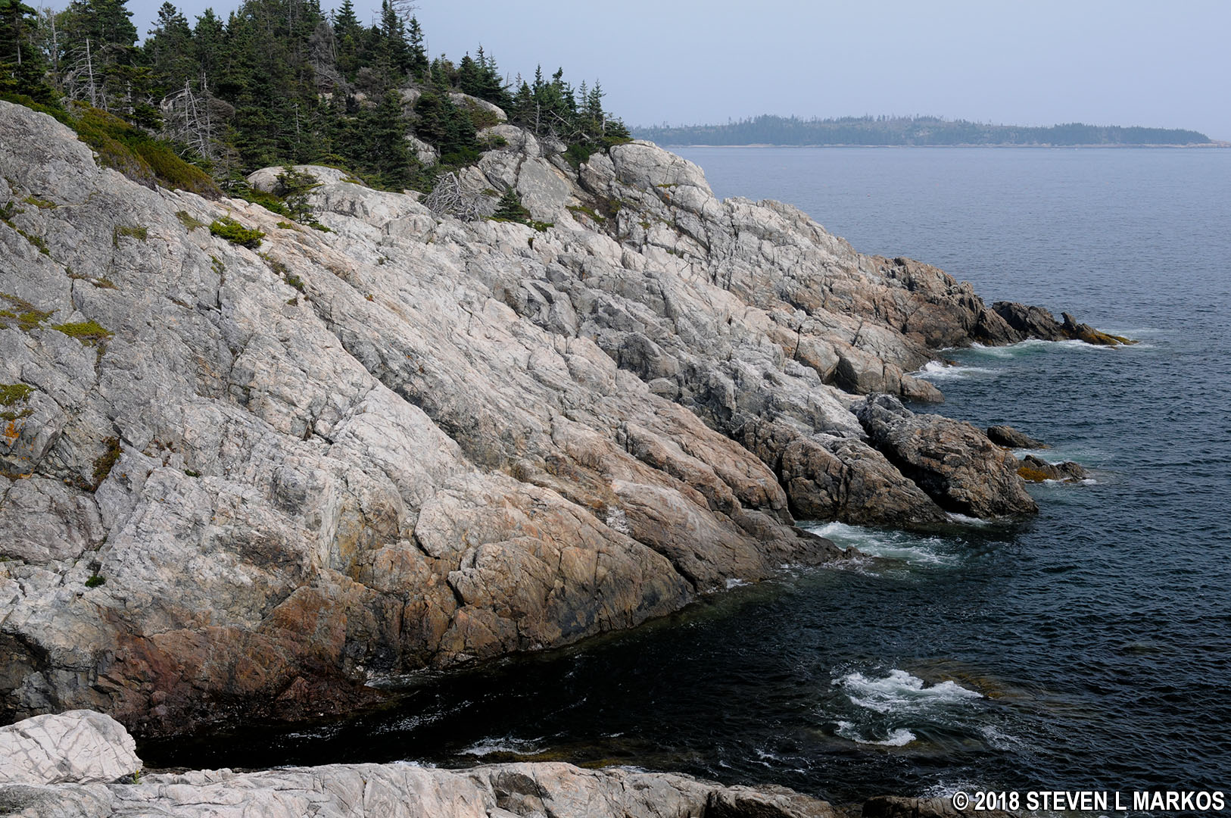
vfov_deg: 26.4
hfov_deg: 38.9
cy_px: 409
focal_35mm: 51
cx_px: 616
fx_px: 1742
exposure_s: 1/200
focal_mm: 34
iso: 200
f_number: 8
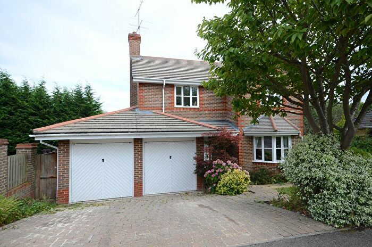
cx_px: 186
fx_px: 201
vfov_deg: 63.0
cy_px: 124
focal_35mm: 20
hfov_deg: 85.5
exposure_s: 1/250
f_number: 8
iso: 250
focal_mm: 13
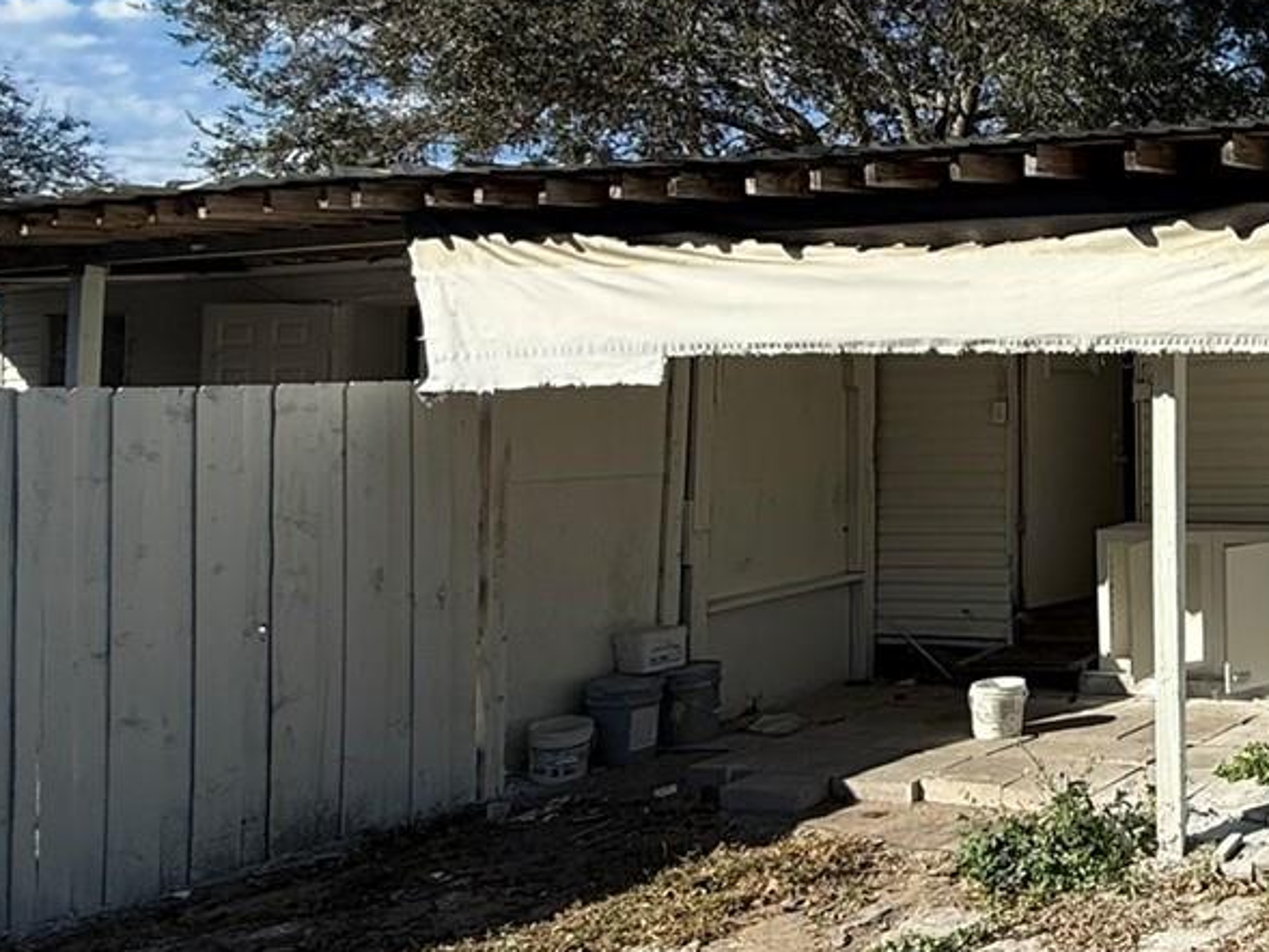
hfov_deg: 36.9
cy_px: 334
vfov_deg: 37.4
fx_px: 1393
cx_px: 1538
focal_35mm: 38
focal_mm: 2.22
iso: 50
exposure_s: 1/2320
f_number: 2.2
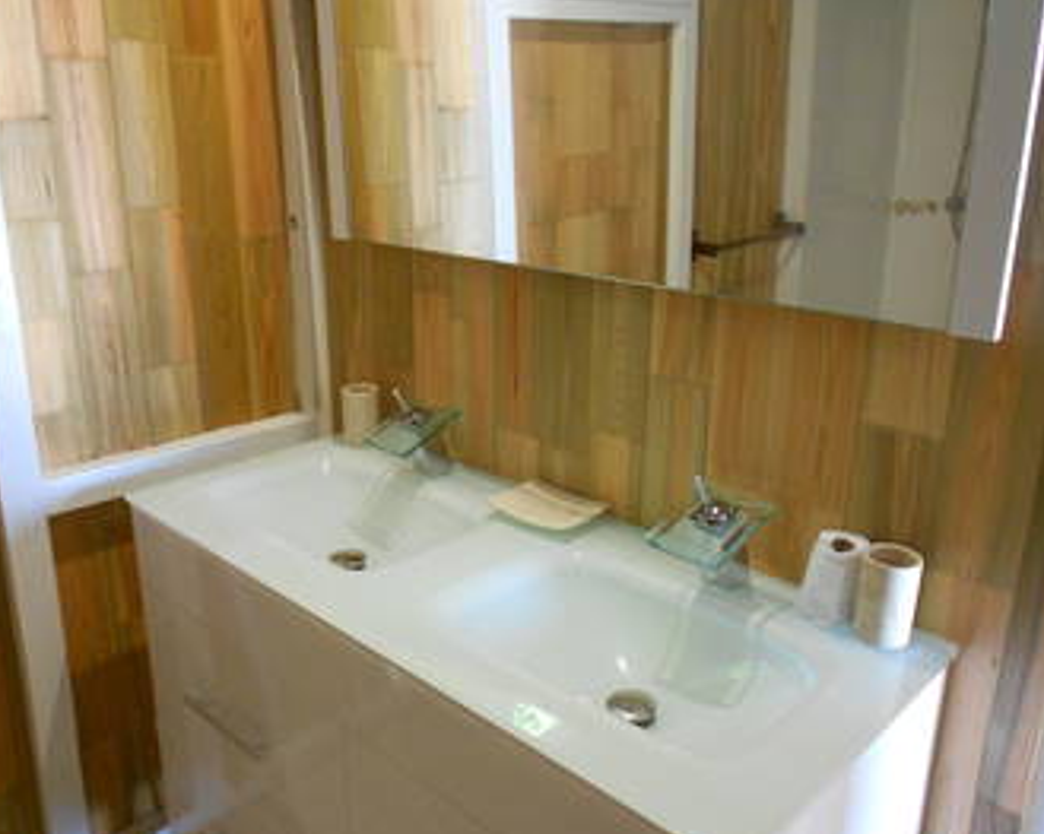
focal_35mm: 31
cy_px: 422
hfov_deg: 57.2
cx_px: 527
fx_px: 958
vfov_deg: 47.1
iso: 400
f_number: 3.4
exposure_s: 1/30
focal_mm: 5.1
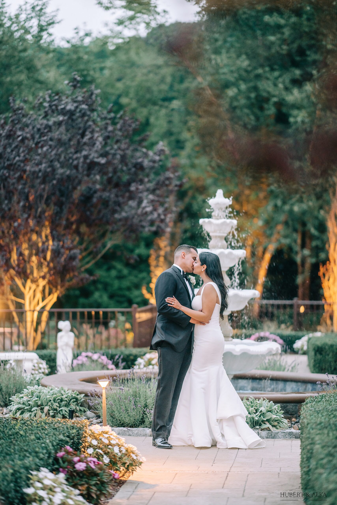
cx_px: 168
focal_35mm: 105
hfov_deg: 13.0
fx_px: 1473
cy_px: 252
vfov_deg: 19.5
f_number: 1.4
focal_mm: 105
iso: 640
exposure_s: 1/125
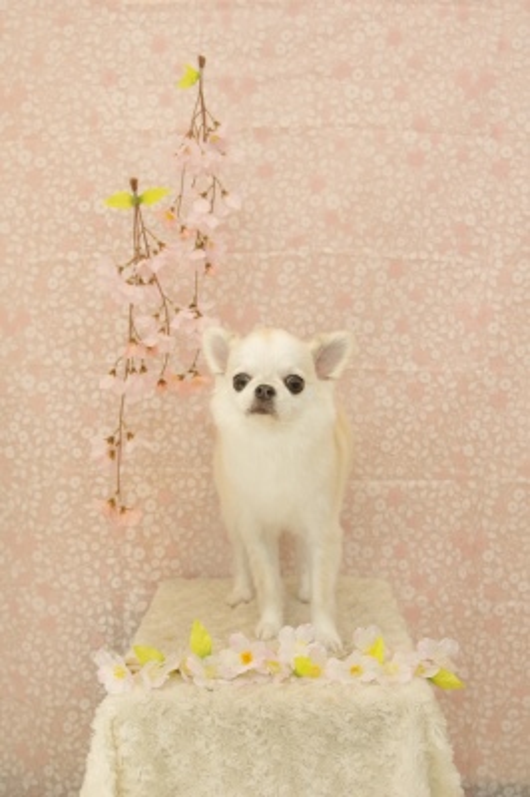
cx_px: 265
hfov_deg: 31.8
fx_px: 929
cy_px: 398
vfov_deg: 46.4
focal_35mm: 42
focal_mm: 28
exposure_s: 1/125
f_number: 3.5
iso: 1250
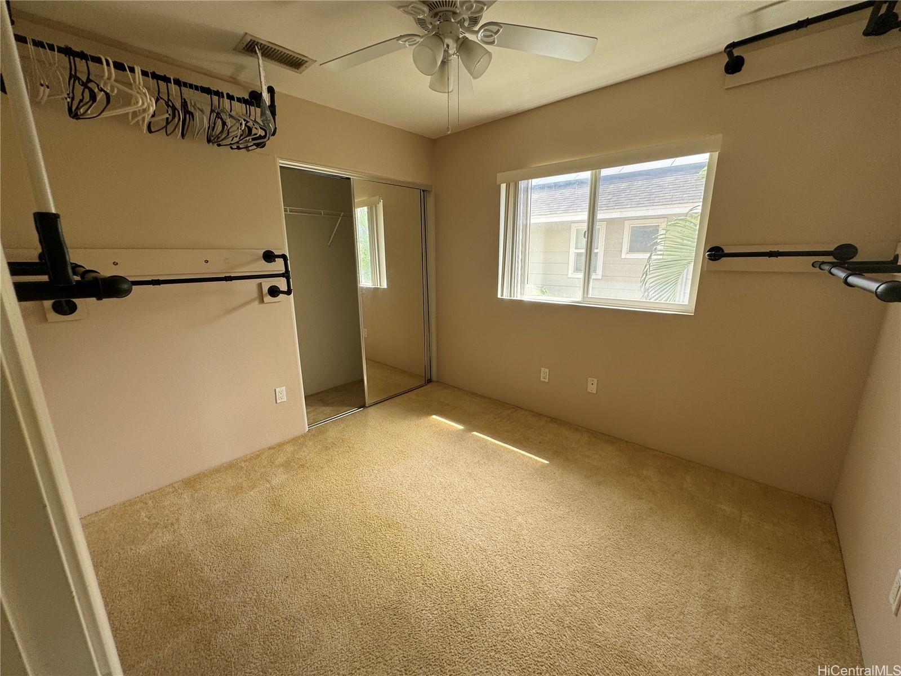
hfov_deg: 102.1
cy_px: 338
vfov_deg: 85.7
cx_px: 450
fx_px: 364
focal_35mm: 14
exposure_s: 1/99
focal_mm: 2.22
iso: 50
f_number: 2.2
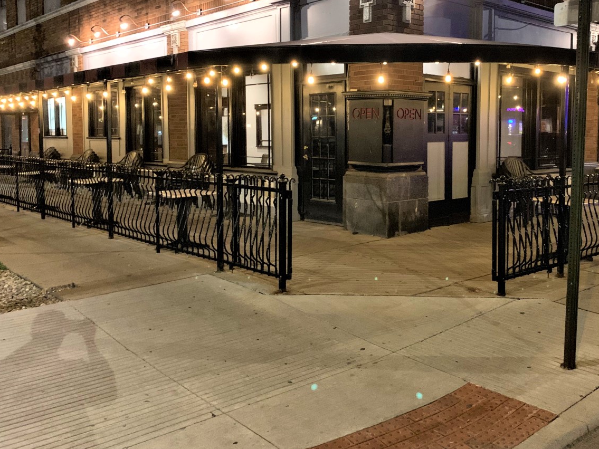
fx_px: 571
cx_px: 373
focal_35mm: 33
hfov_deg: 54.7
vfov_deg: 42.7
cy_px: 173
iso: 640
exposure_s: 1/24
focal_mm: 4.25
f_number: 1.8
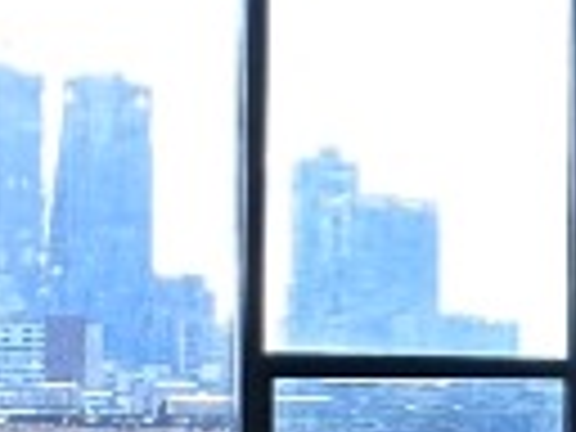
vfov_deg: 13.4
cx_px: 1778
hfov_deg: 10.9
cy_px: 400
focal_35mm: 109
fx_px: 1814
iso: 40
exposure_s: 1/100
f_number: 2.2
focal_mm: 2.22
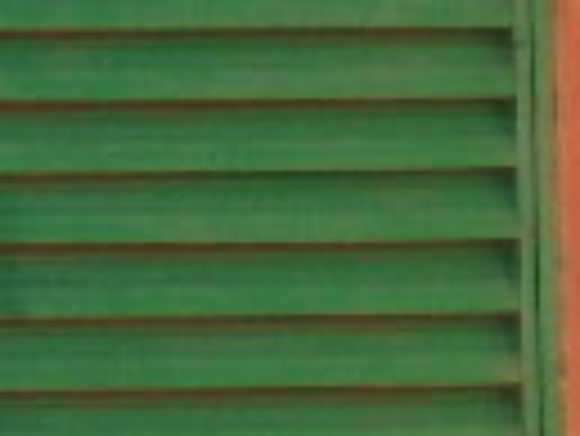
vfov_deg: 7.9
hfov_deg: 10.3
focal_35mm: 188
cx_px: -216
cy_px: 94
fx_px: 3153
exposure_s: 1/200
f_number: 3.1
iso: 50
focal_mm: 6.3
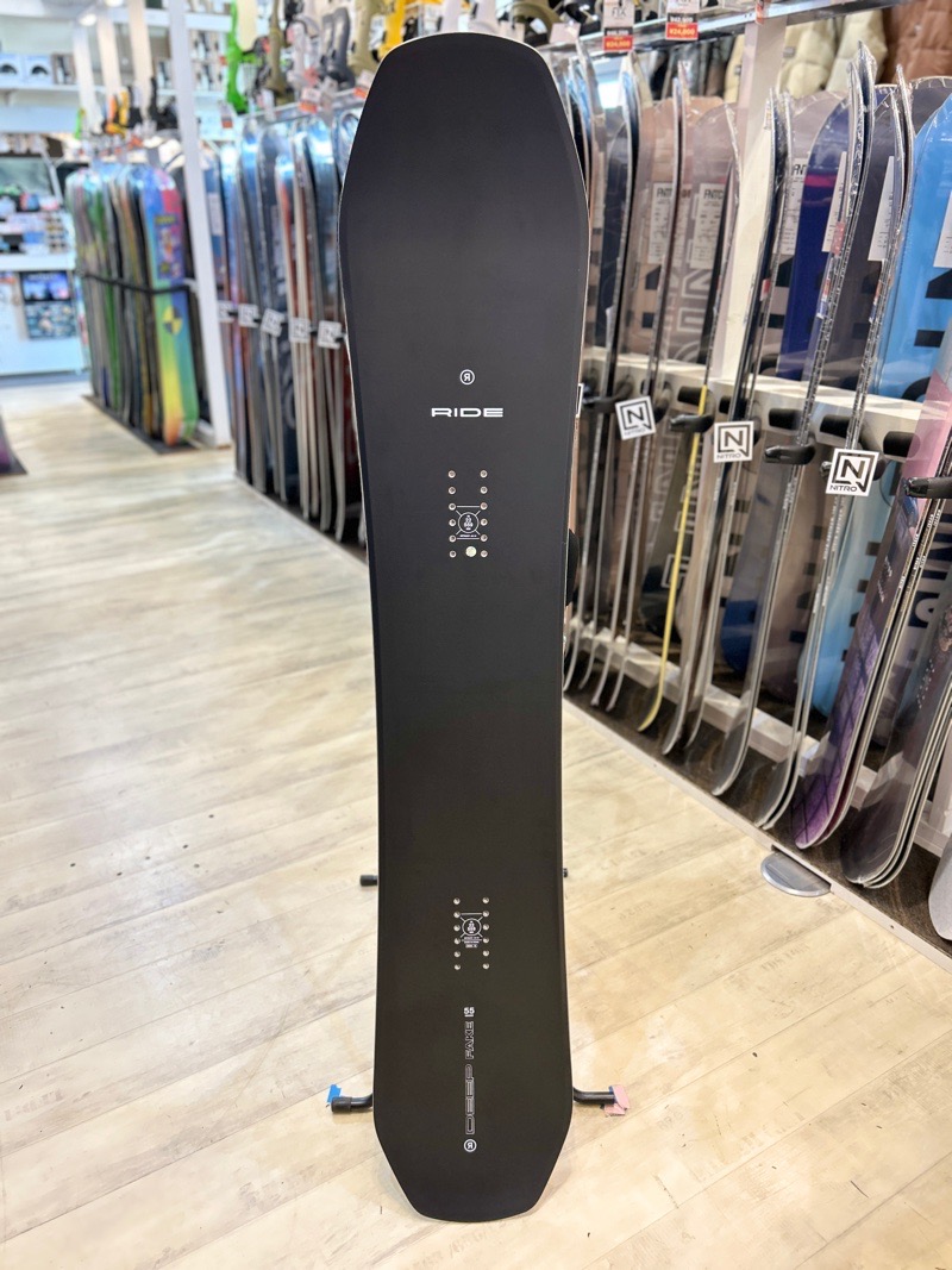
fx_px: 954
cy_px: 635
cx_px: 476
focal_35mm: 26
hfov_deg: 53.1
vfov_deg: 67.3
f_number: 1.5
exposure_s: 1/50
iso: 160
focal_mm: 5.7
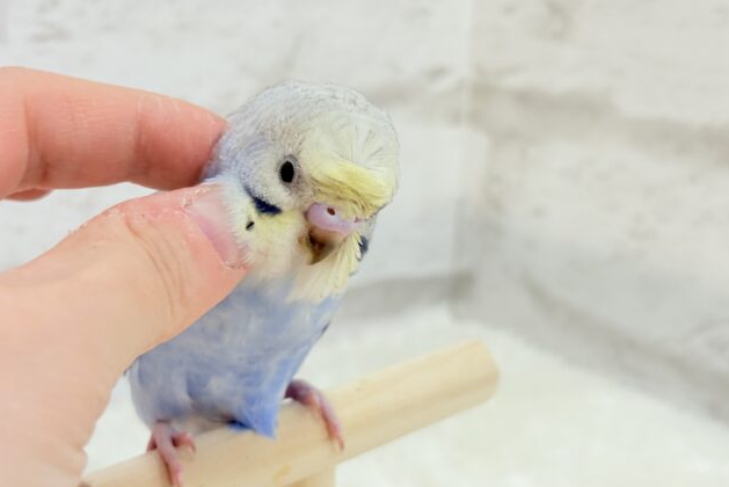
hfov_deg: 36.2
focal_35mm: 55
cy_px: 224
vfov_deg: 24.6
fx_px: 1114
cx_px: 366
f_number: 1.6
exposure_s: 1/100
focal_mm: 5.96
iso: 80
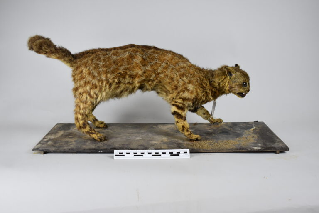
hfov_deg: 49.6
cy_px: 106
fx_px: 346
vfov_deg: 34.2
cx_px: 160
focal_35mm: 39
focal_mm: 26
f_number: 5
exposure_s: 1/100
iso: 400
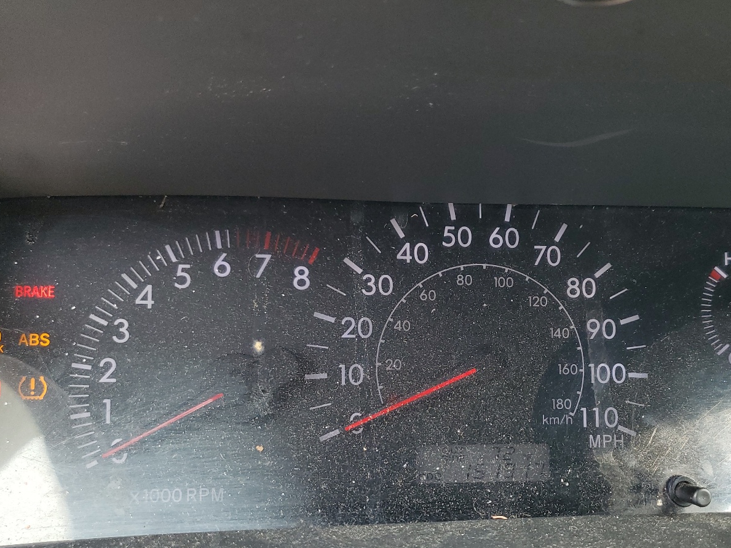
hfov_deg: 51.8
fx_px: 739
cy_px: 358
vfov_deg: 40.3
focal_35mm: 35
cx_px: 475
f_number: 1.5
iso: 90
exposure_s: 1/120
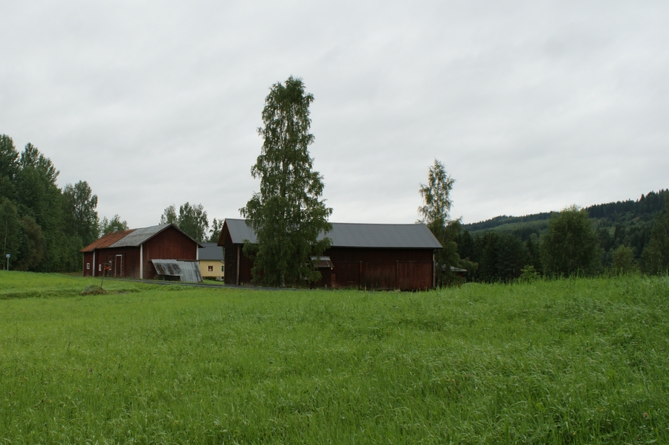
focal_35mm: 36
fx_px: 669
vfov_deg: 36.8
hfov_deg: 52.5
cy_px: 243
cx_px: 243
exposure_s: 1/60
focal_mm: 18
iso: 100
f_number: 7.1
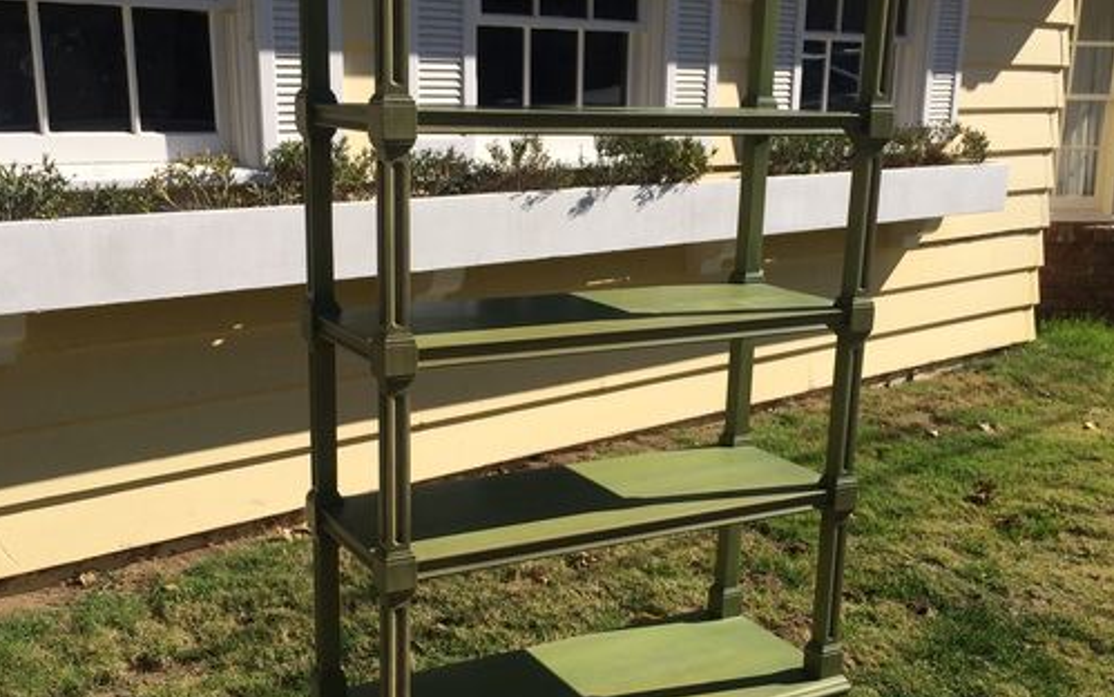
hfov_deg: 46.2
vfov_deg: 29.8
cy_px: 430
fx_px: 1306
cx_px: 551
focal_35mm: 43
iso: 40
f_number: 2.2
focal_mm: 4.12
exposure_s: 1/2564
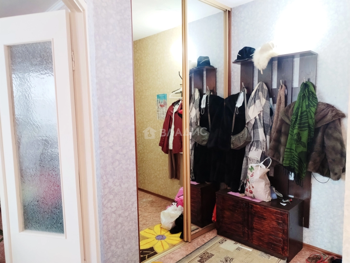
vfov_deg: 48.2
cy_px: 132
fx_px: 293
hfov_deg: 61.7
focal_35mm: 29
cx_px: 175
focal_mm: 4.75
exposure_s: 1/25
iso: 483
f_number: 1.8
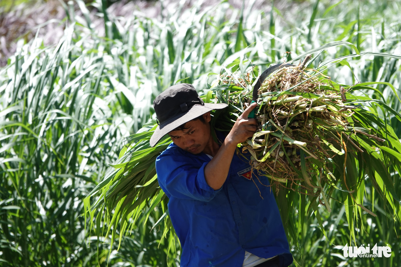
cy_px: 134
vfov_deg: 2.7
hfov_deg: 4.1
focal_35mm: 500
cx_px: 200
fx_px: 5569
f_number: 4
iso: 125
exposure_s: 1/400
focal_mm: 183.43
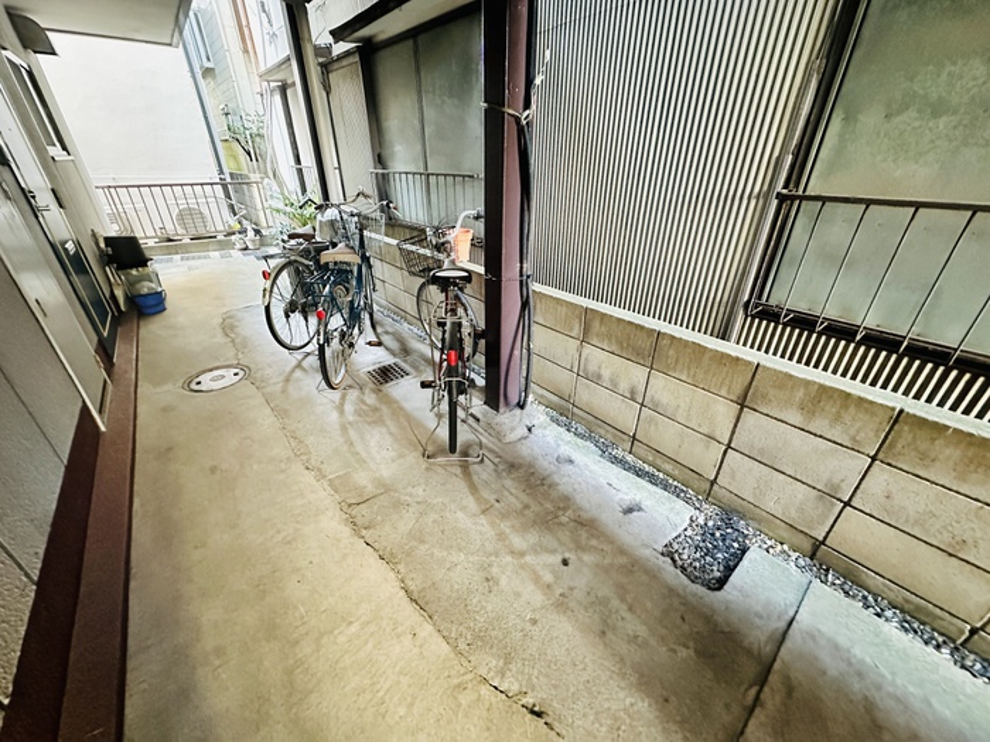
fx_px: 400
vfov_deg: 85.7
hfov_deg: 102.1
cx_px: 495
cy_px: 371
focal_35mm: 14
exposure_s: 1/50
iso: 1250
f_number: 2.2
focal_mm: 2.22
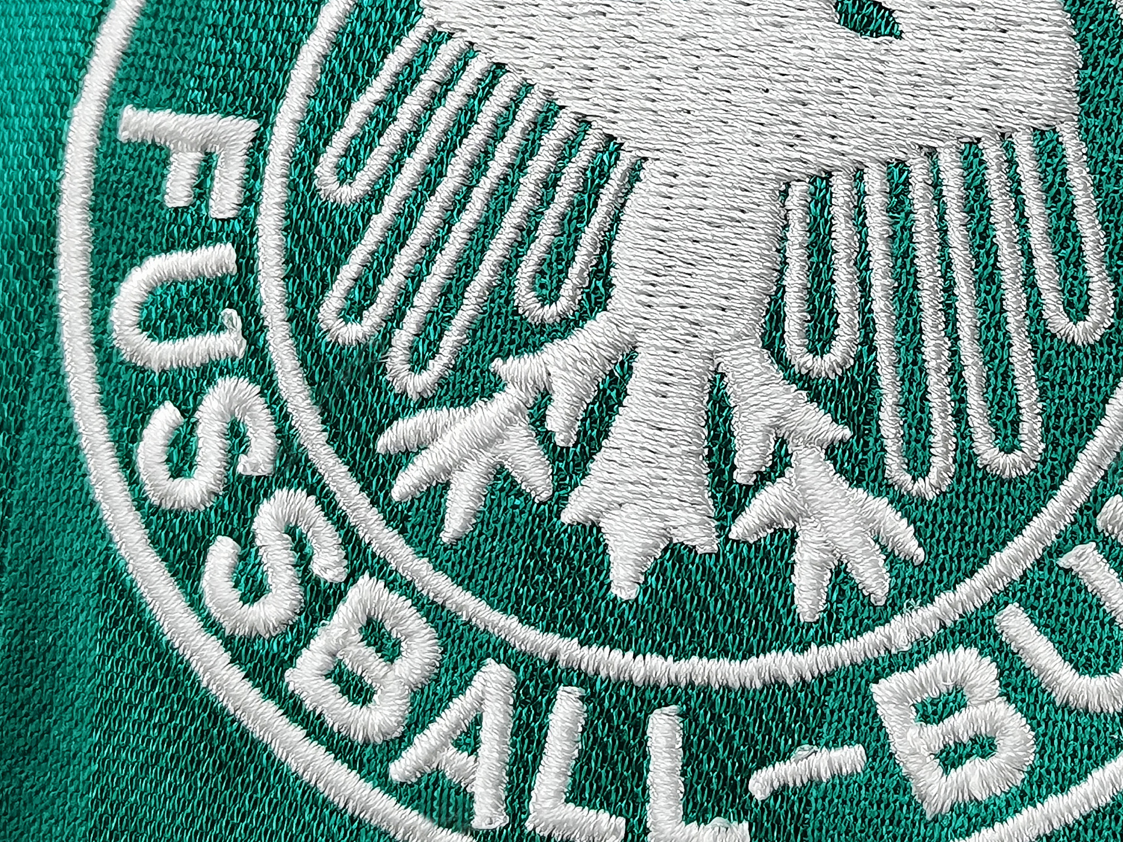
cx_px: 757
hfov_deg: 22.2
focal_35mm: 88
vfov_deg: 16.7
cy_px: 238
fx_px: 2855
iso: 100
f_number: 1.8
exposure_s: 1/50
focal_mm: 5.58
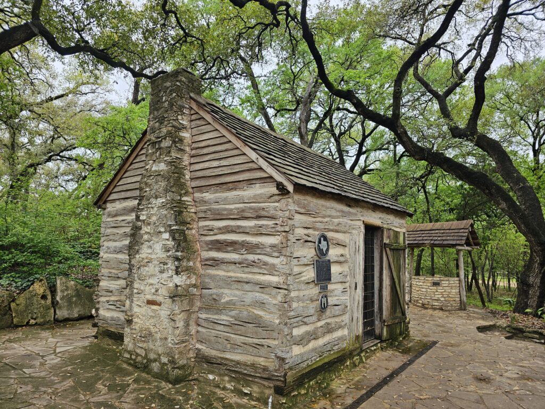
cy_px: 204
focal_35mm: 23
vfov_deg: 58.9
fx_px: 362
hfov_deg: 73.9
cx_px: 272
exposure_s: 1/196
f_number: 1.7
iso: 10
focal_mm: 6.3
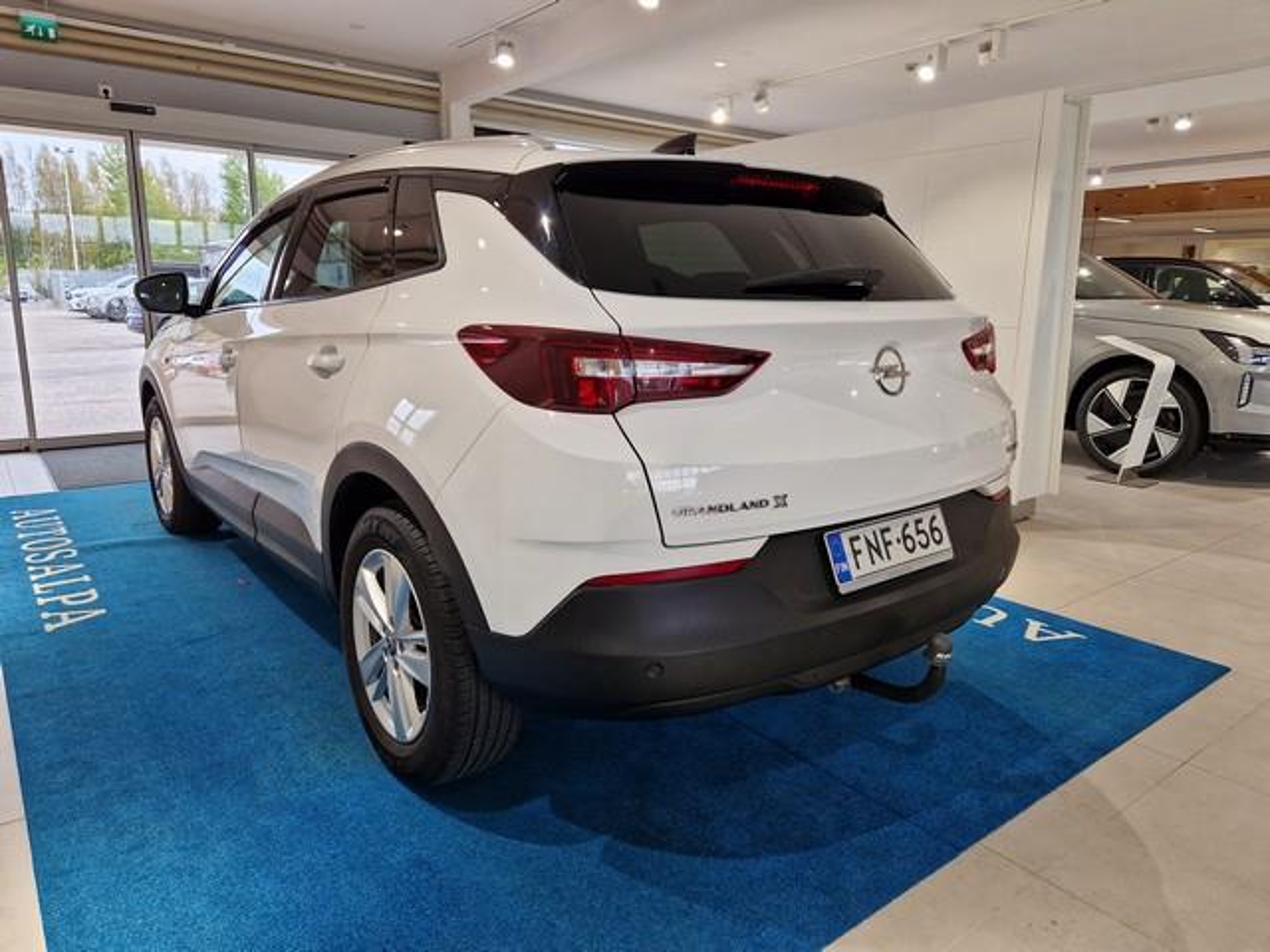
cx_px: 635
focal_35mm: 23
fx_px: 844
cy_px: 476
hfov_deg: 73.9
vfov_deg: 58.9
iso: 100
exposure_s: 1/180
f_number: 1.8
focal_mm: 5.4
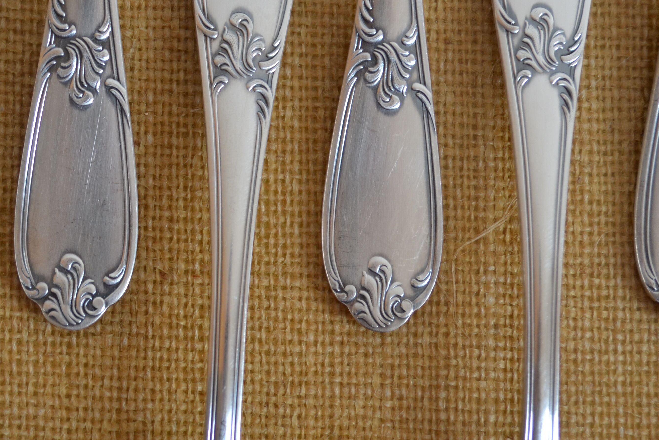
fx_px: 1663
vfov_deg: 15.0
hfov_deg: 22.3
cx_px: 205
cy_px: 125
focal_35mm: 91
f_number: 5
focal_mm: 35
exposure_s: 1/30
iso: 400
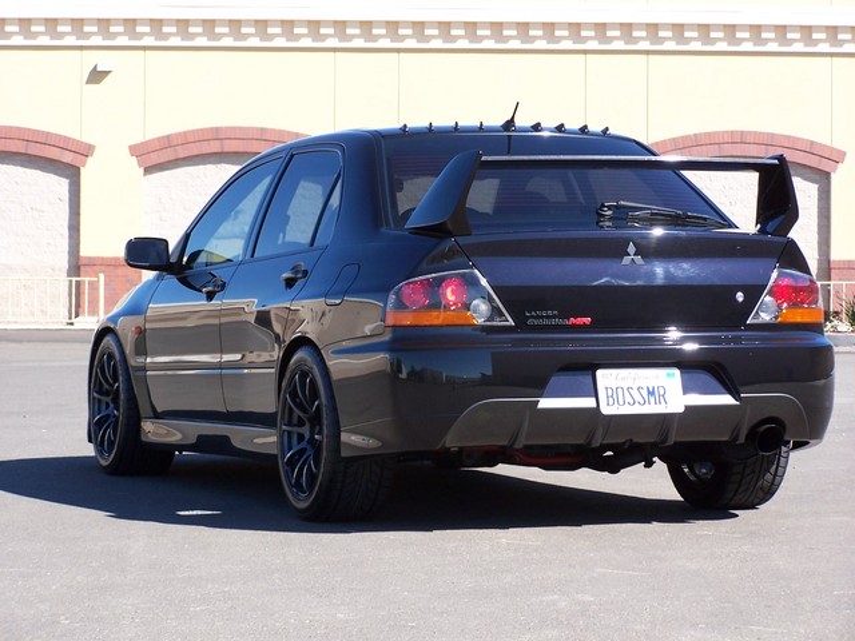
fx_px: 3162
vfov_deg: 11.6
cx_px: 428
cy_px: 320
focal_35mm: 128
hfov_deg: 15.4
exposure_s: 1/350
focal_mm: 21.2
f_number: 3.2
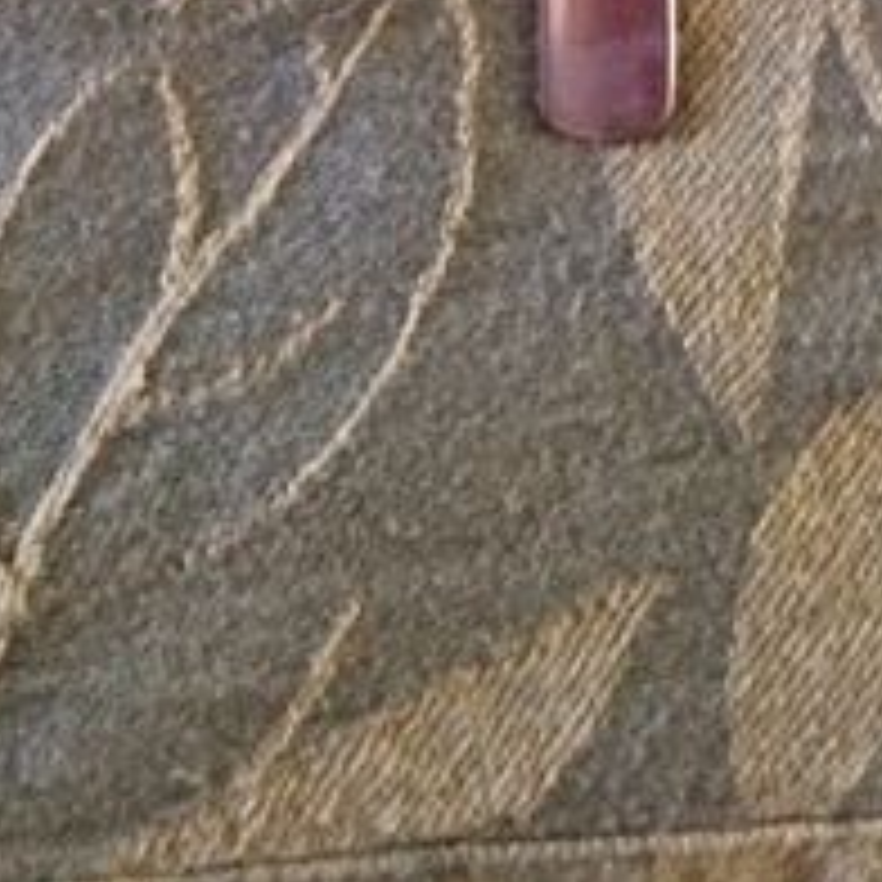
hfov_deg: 14.2
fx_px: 3517
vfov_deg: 13.1
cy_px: -632
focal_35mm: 122
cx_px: 693
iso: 320
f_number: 2.2
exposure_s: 1/20
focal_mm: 4.12
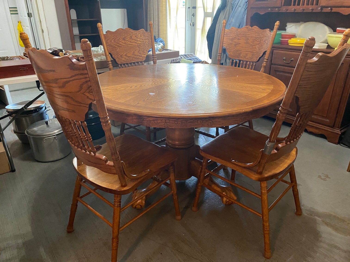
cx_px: 175
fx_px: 263
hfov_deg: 67.3
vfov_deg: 53.1
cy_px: 131
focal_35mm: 26
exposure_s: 1/34
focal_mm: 4.25
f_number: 1.8
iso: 640
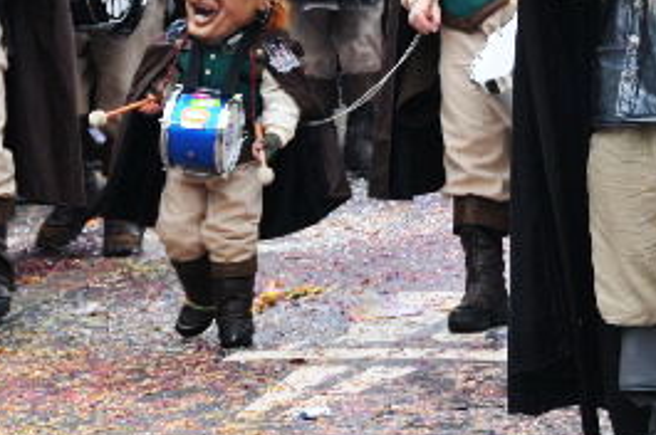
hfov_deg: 7.0
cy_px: -52
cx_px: 644
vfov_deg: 4.7
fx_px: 5314
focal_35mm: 292
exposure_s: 1/125
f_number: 5.6
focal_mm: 70
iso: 200
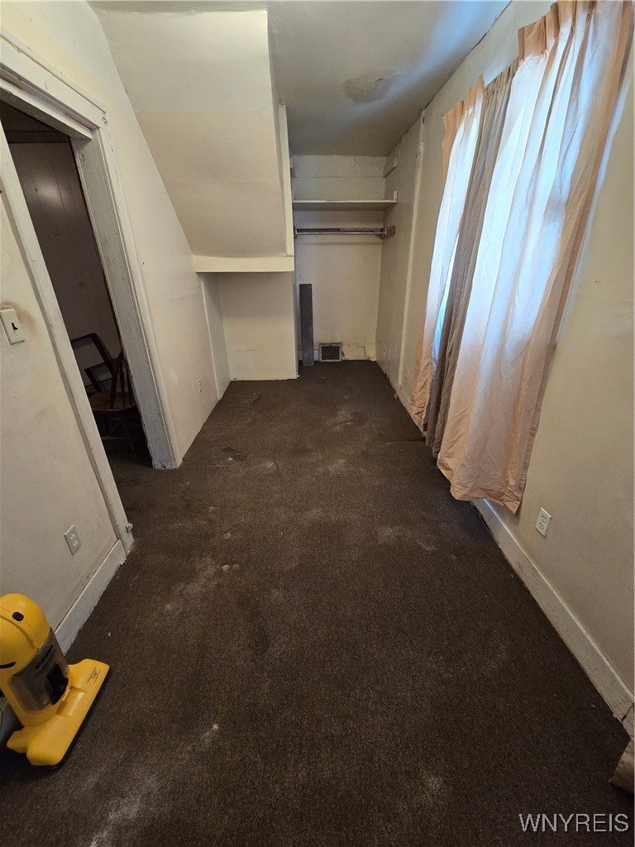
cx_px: 318
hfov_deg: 89.9
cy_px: 424
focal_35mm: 13
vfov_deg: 106.2
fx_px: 318
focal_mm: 2.2
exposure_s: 1/60
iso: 320
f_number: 2.2
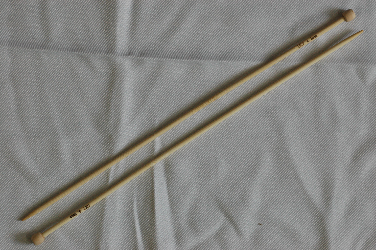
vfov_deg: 10.7
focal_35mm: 128
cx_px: 188
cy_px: 125
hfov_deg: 16.1
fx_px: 1330
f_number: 6.3
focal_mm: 85
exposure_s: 1/100
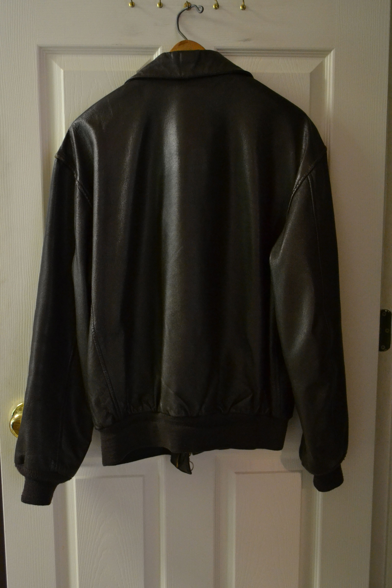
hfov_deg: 36.9
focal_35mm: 36
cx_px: 196
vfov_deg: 53.1
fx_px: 588
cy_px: 294
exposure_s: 1/30
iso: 3200
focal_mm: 24
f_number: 5.6
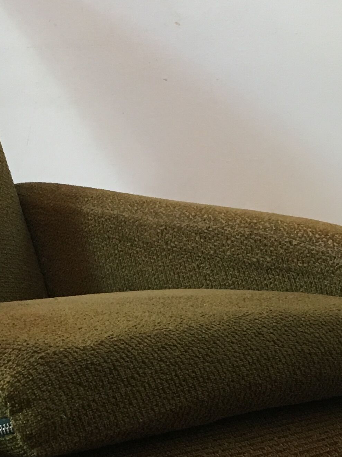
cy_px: 353
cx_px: -26
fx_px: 1173
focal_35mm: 89
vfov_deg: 21.8
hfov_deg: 16.2
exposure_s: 1/33
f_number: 2.2
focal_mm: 4.15
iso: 125
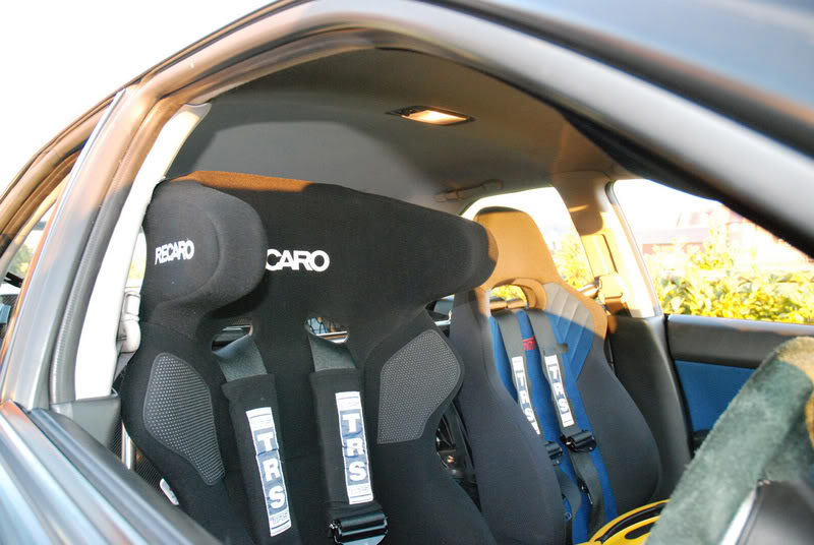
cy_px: 272
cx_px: 407
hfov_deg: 67.3
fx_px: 611
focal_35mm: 27
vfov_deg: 48.1
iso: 1250
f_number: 5.6
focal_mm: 18
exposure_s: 1/60
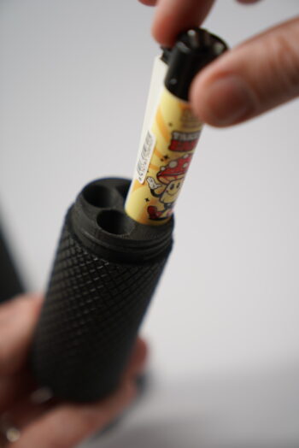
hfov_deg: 19.5
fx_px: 871
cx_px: 150
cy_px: 224
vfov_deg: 28.8
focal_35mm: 70
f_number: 2.8
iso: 100
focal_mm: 70
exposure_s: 1/100
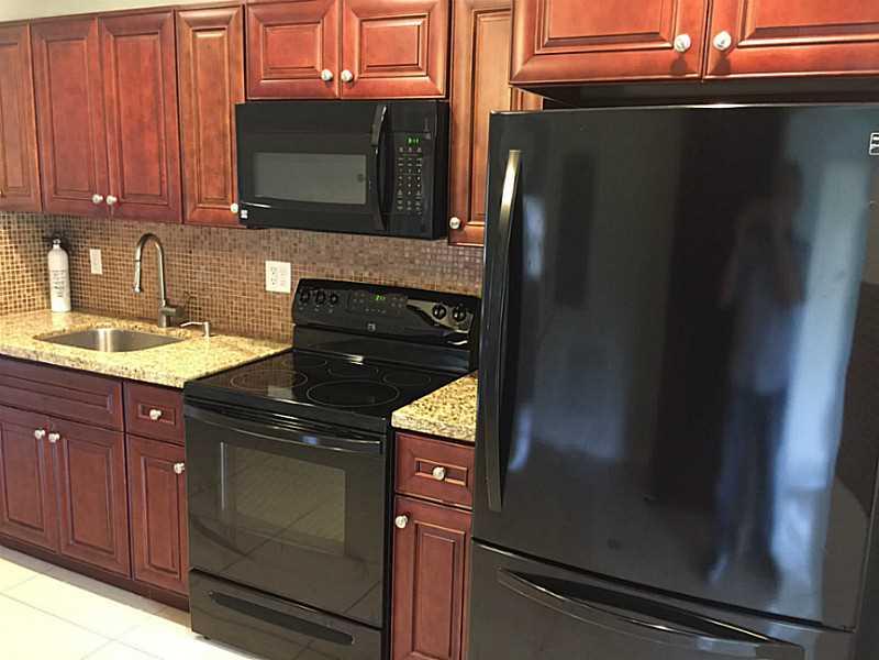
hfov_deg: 61.7
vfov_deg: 48.2
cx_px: 440
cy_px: 330
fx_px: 736
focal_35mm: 29
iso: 80
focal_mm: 4.15
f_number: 2.2
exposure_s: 1/4
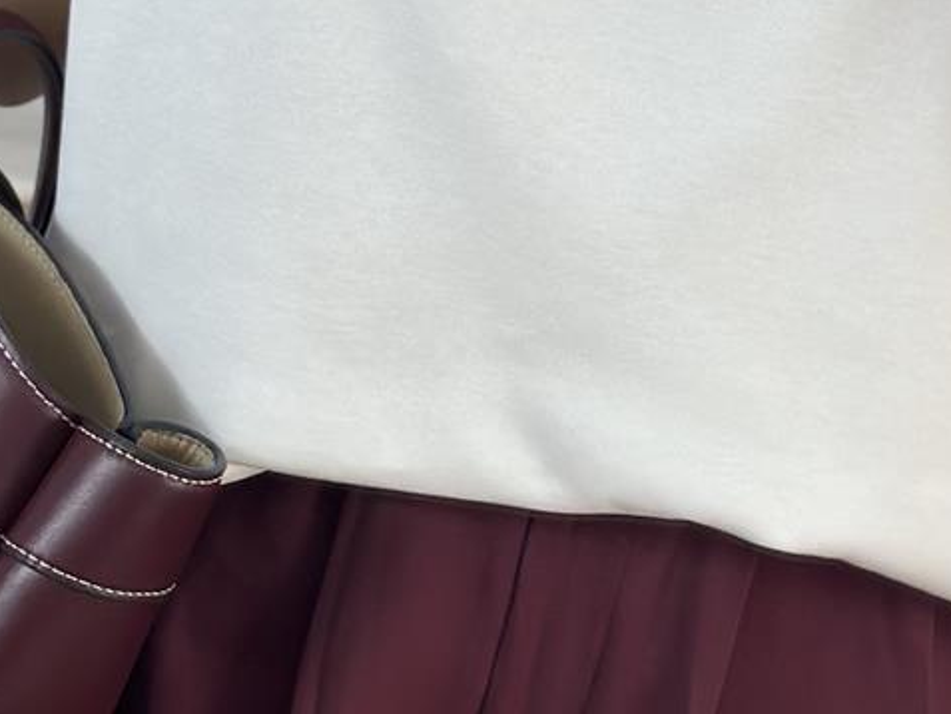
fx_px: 4424
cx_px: 578
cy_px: 237
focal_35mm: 161
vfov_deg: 9.2
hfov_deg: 12.3
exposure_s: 1/494
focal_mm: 6.86
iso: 80
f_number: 1.78
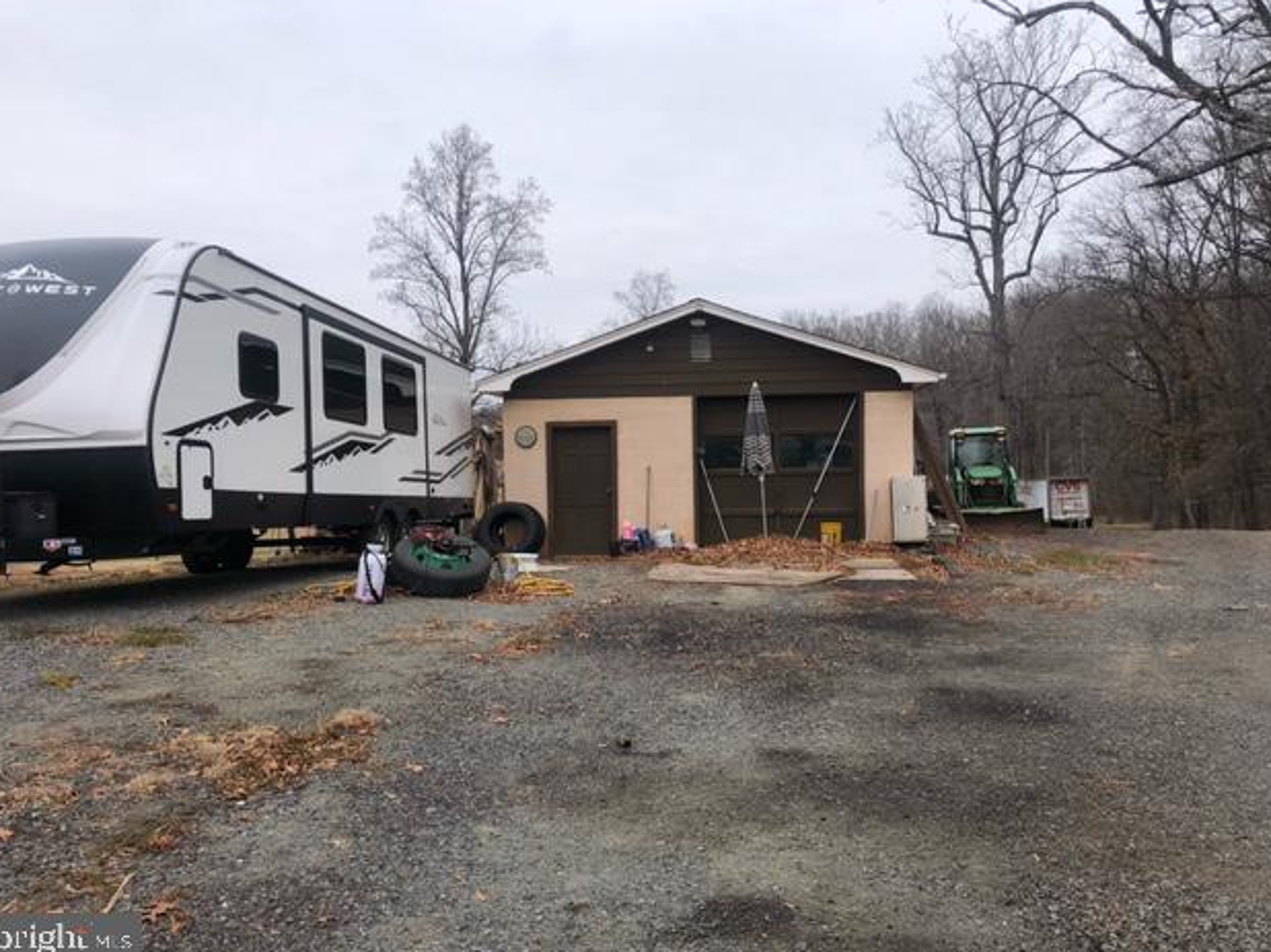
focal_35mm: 29
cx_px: 640
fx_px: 1064
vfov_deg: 48.2
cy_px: 473
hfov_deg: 61.7
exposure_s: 1/762
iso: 20
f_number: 1.8
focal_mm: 4
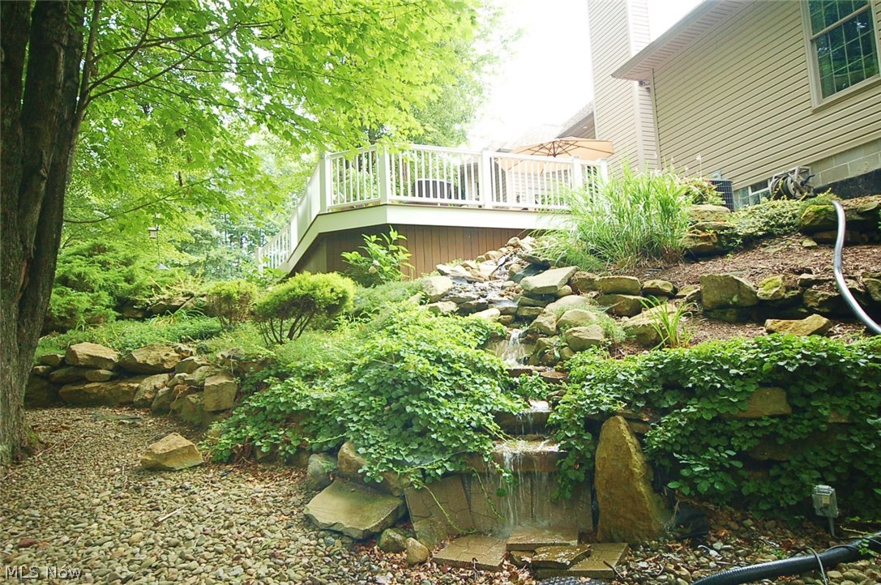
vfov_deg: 53.0
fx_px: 587
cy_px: 292
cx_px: 440
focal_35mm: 24
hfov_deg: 73.8
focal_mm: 16
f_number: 5.3
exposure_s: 1/50
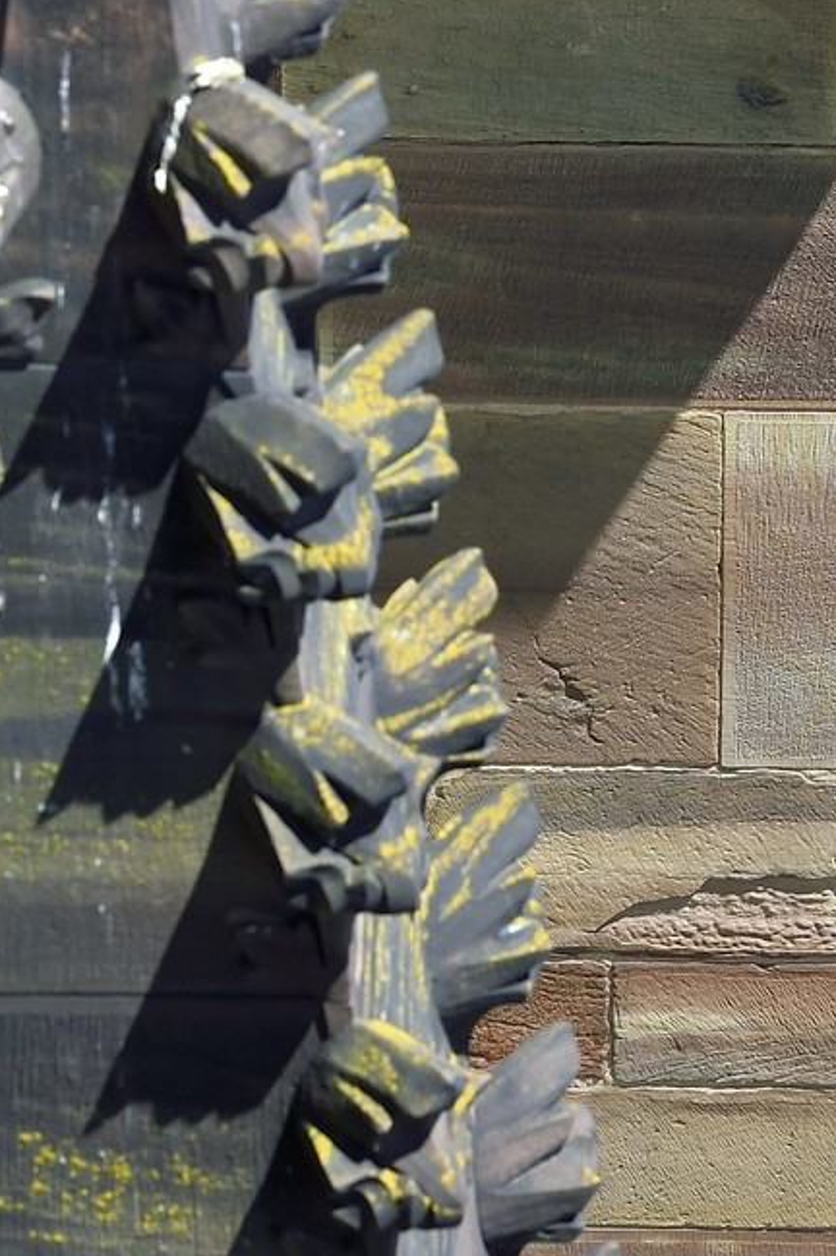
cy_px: -752
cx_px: 1262
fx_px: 25802
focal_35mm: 740
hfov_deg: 1.9
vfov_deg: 2.8
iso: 200
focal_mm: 200
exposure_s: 1/250
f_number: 10
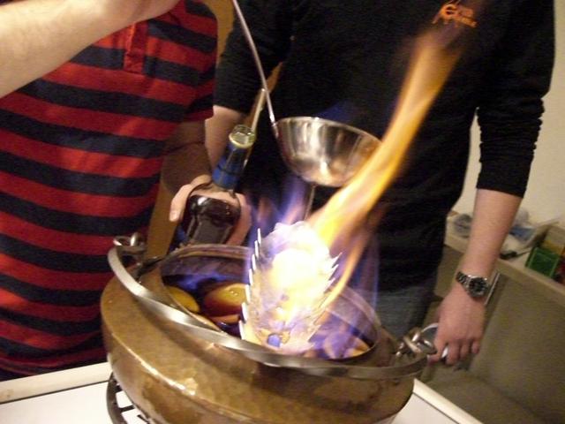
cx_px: 282
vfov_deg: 37.7
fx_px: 620
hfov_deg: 49.0
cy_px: 212
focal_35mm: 38
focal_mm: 6.3
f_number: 3.1
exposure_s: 1/15
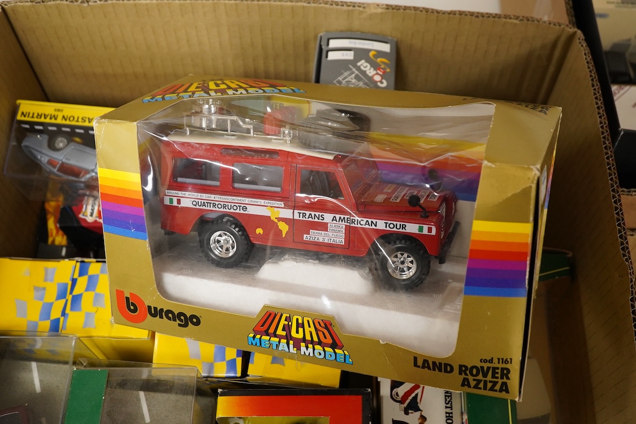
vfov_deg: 29.9
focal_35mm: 45
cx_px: 318
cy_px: 212
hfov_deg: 43.6
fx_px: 795
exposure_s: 1/100
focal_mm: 30
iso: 2000
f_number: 8
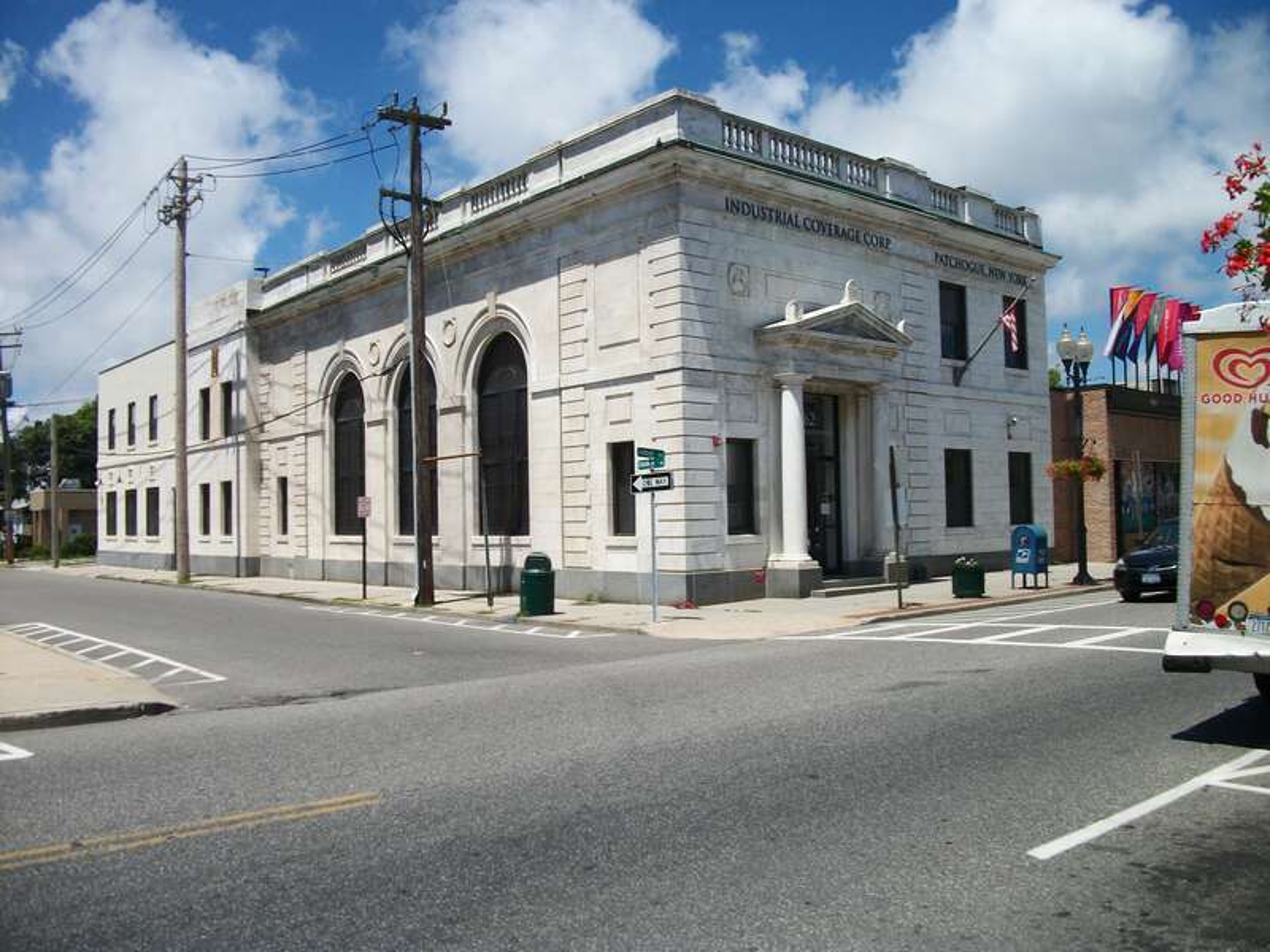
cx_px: 635
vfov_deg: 44.2
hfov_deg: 56.8
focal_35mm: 32
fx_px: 1174
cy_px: 476
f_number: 8.8
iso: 80
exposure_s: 1/200
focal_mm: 5.7
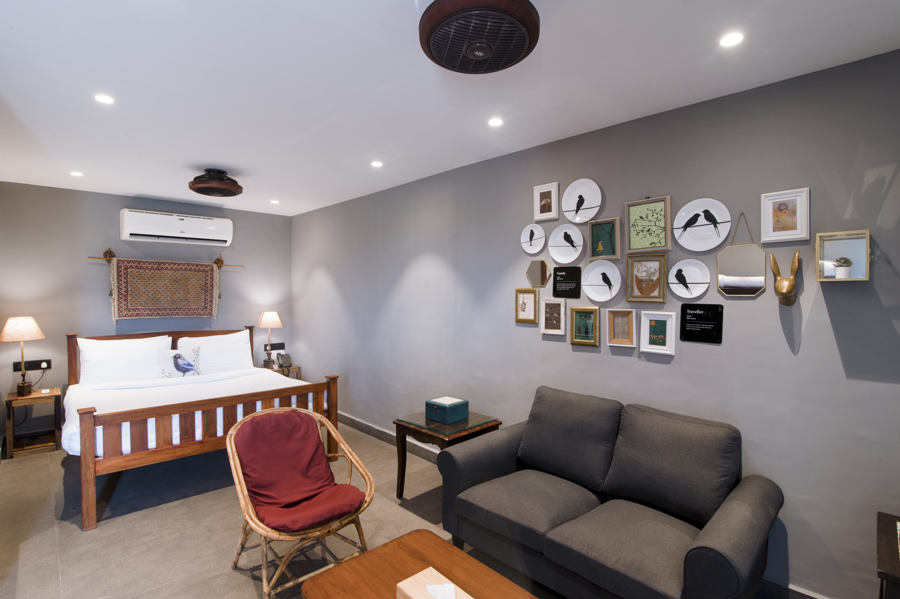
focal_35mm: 16
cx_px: 450
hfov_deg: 96.8
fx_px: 400
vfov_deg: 73.7
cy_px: 300
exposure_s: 1/3
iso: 100
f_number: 10
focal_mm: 16
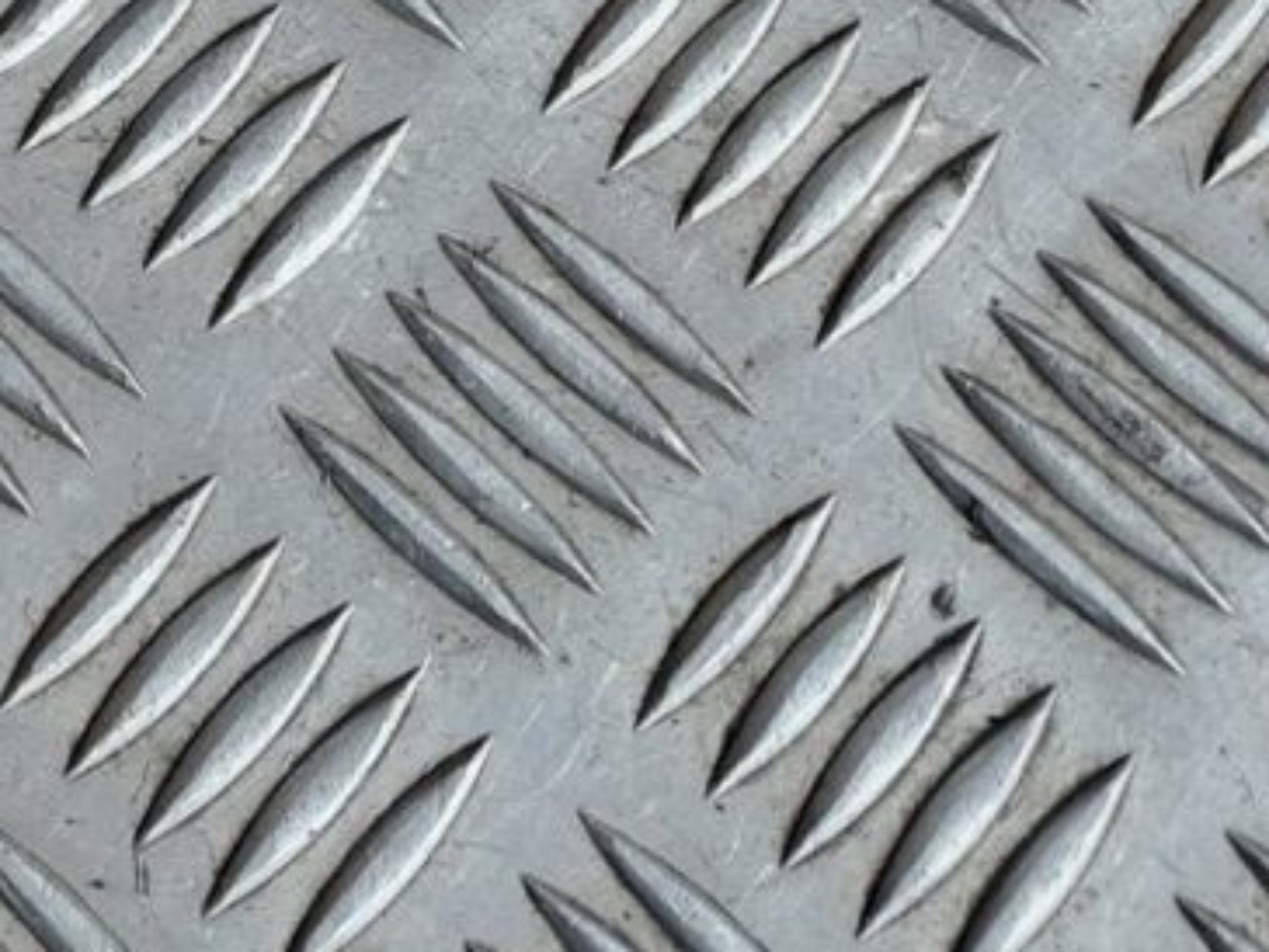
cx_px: -688
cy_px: -813
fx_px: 3374
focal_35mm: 92
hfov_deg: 18.6
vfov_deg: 14.1
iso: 50
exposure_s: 1/50
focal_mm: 5.23
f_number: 1.8
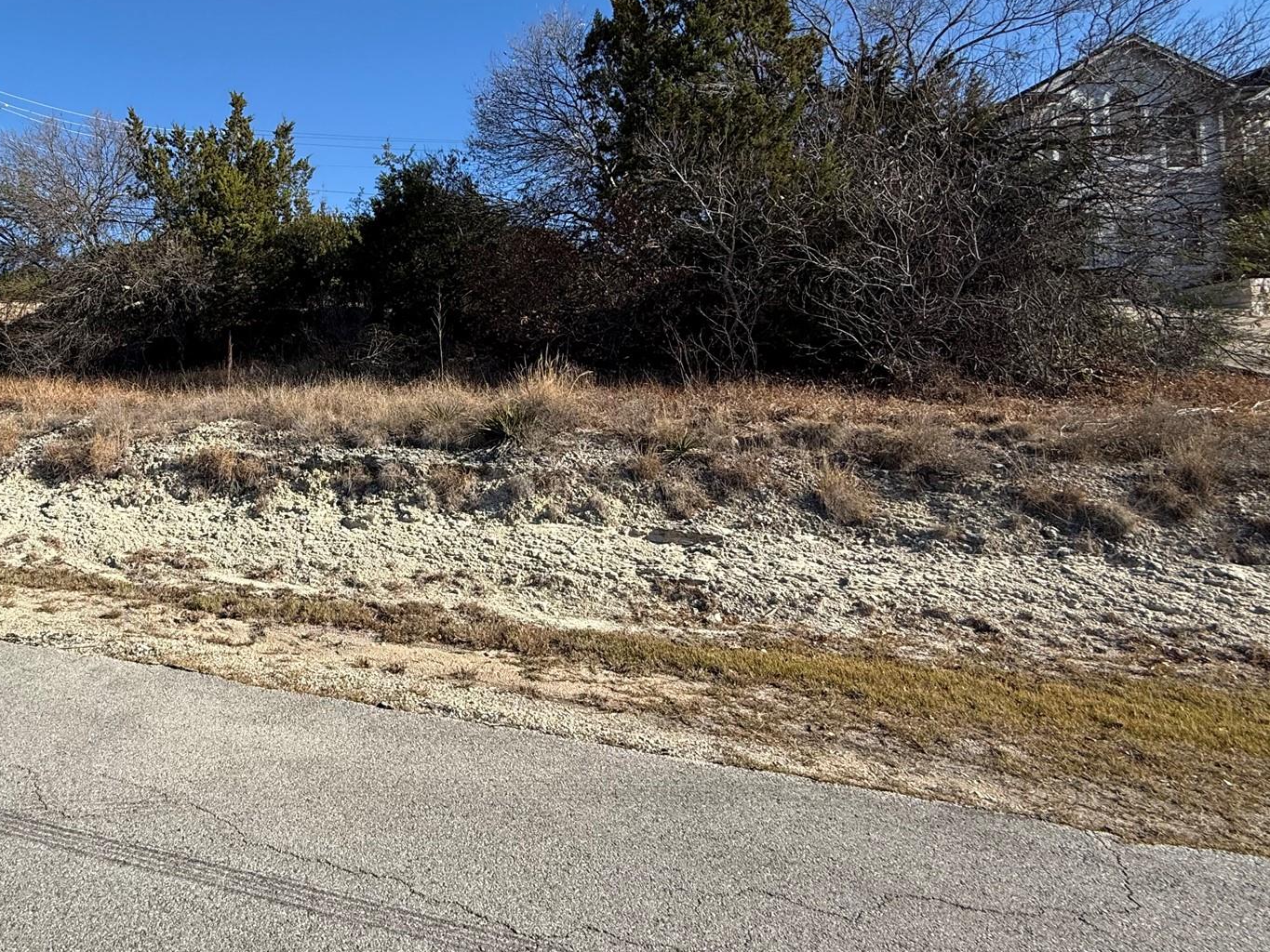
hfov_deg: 74.5
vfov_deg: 62.8
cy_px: 375
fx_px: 771
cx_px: 350
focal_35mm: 21
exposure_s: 1/1399
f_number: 2.2
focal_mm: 2.22
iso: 50
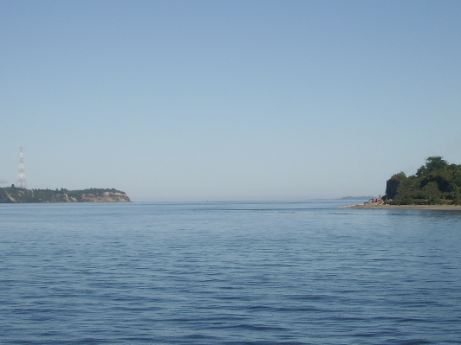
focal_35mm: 101
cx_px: 243
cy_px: 147
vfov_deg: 14.6
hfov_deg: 19.4
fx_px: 1345
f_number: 8.9
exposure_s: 1/272
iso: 50
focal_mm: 13.96
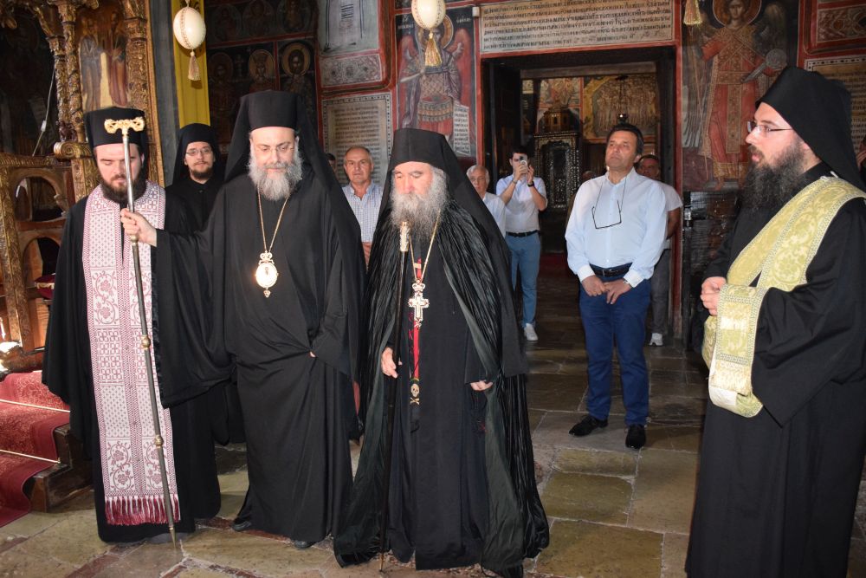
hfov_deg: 67.4
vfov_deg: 47.9
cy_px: 289
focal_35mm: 27
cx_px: 433
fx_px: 650
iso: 3200
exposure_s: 1/60
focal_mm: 18
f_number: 3.5
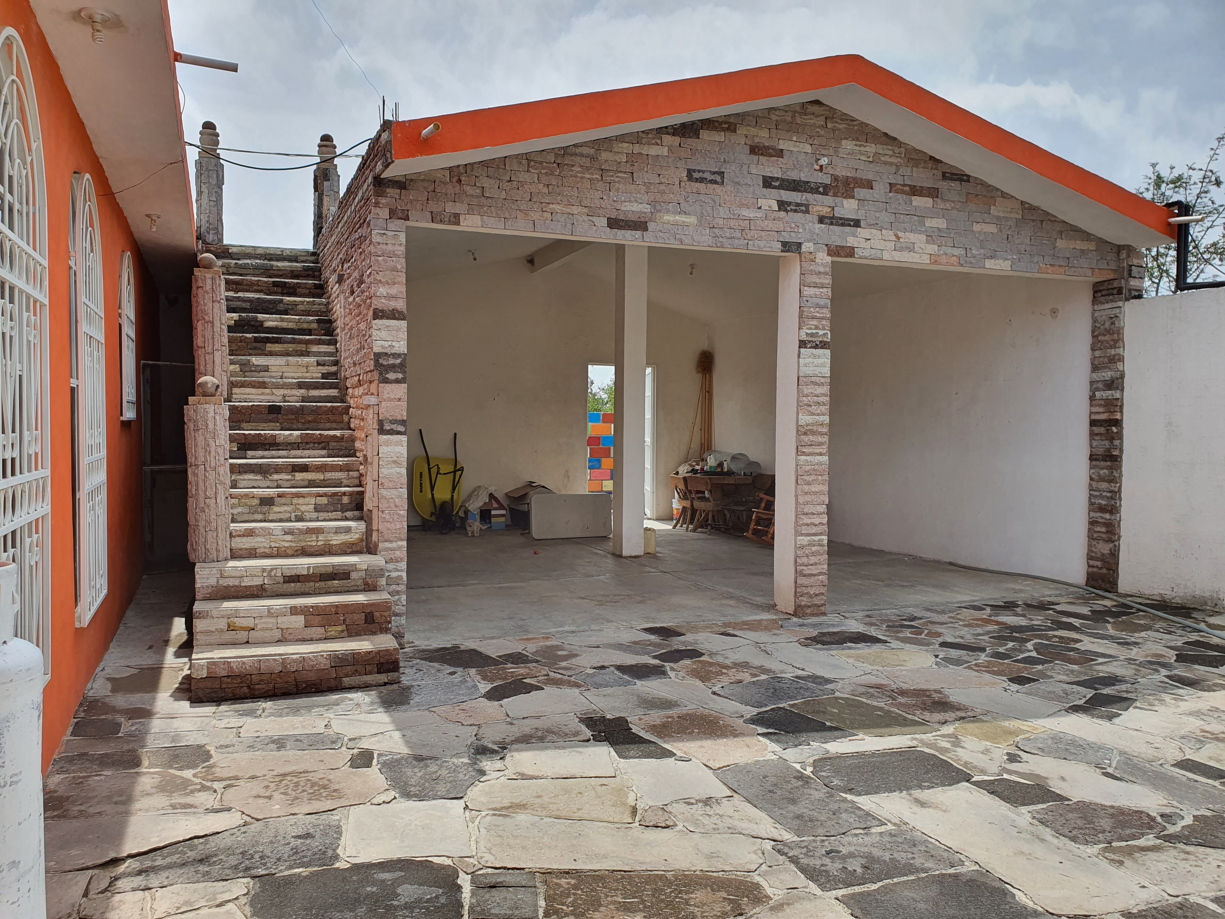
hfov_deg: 67.3
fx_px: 920
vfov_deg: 53.1
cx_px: 612
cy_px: 460
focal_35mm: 26
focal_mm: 4.3
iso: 50
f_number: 2.4
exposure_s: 1/1408
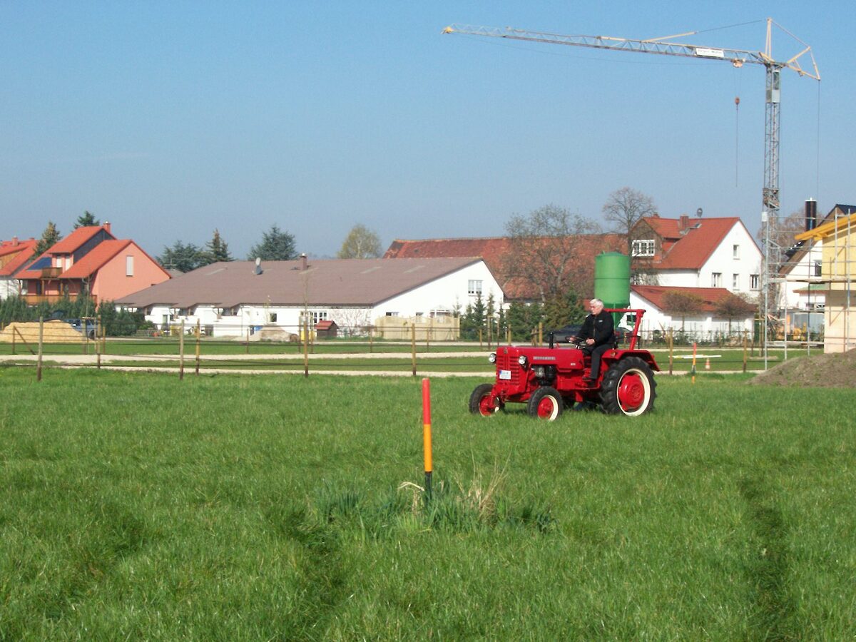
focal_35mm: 82
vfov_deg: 18.0
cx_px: 428
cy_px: 321
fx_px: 2028
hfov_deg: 23.8
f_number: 7.6
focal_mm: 13.5
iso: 80
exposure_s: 1/227
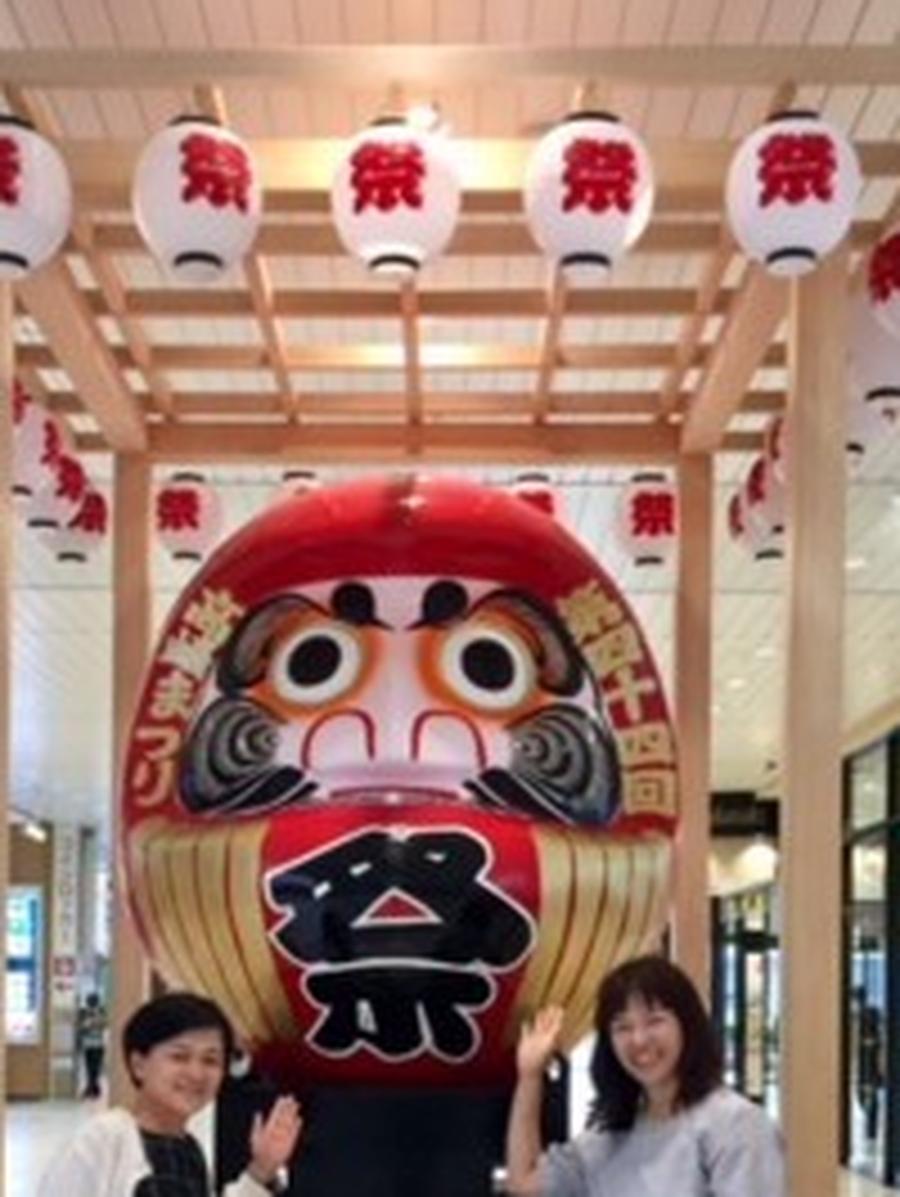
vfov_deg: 37.4
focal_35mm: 49
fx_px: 1696
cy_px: 963
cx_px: 400
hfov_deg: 29.7
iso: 32
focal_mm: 4.15
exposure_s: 1/40
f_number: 2.2
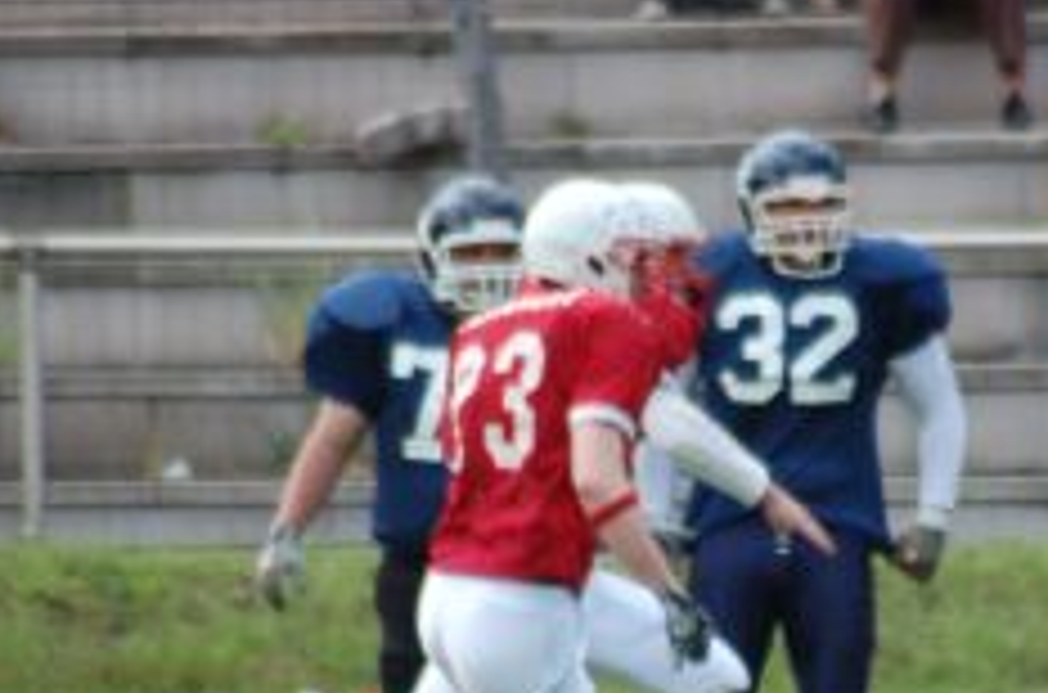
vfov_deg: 1.6
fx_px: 25432
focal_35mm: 876
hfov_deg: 2.4
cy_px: 531
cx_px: 749
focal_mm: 300
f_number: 5.6
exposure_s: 1/640
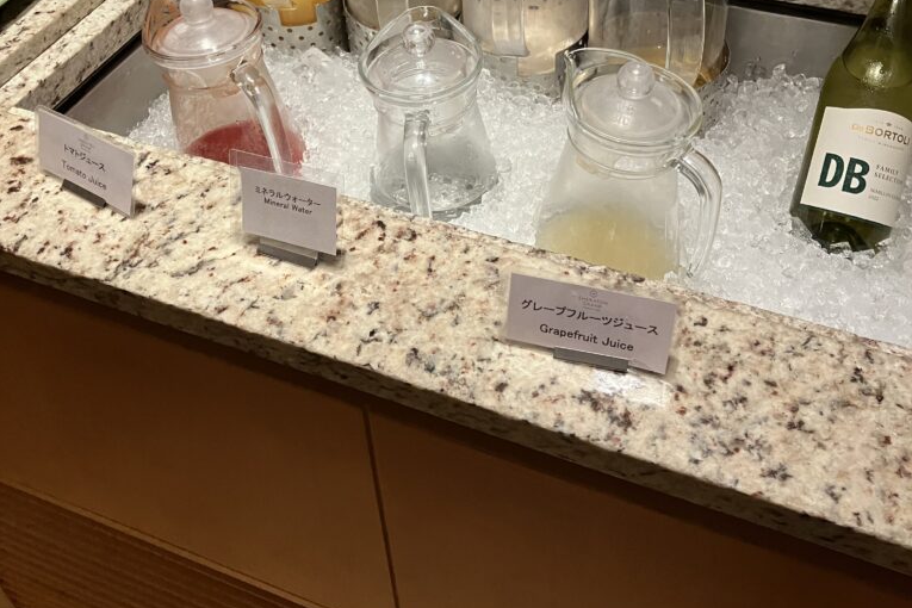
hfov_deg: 49.6
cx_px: 455
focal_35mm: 39
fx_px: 988
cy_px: 144
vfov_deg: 33.5
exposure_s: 1/60
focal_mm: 3.99
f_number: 1.8
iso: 200
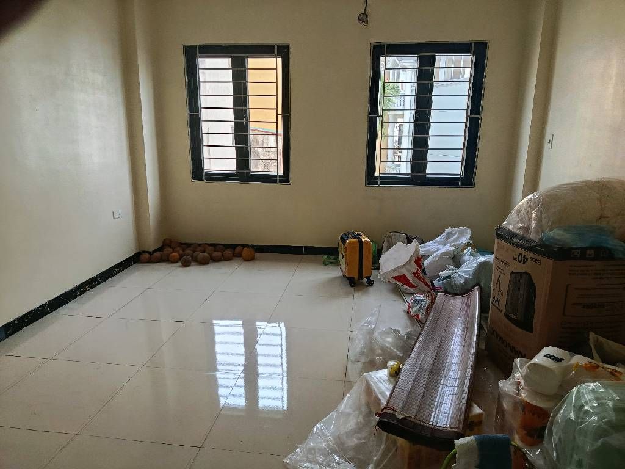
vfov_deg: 56.8
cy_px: 234
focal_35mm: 24
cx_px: 312
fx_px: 433
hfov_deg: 71.6
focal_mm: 5.24
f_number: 1.7
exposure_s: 1/100
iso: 112
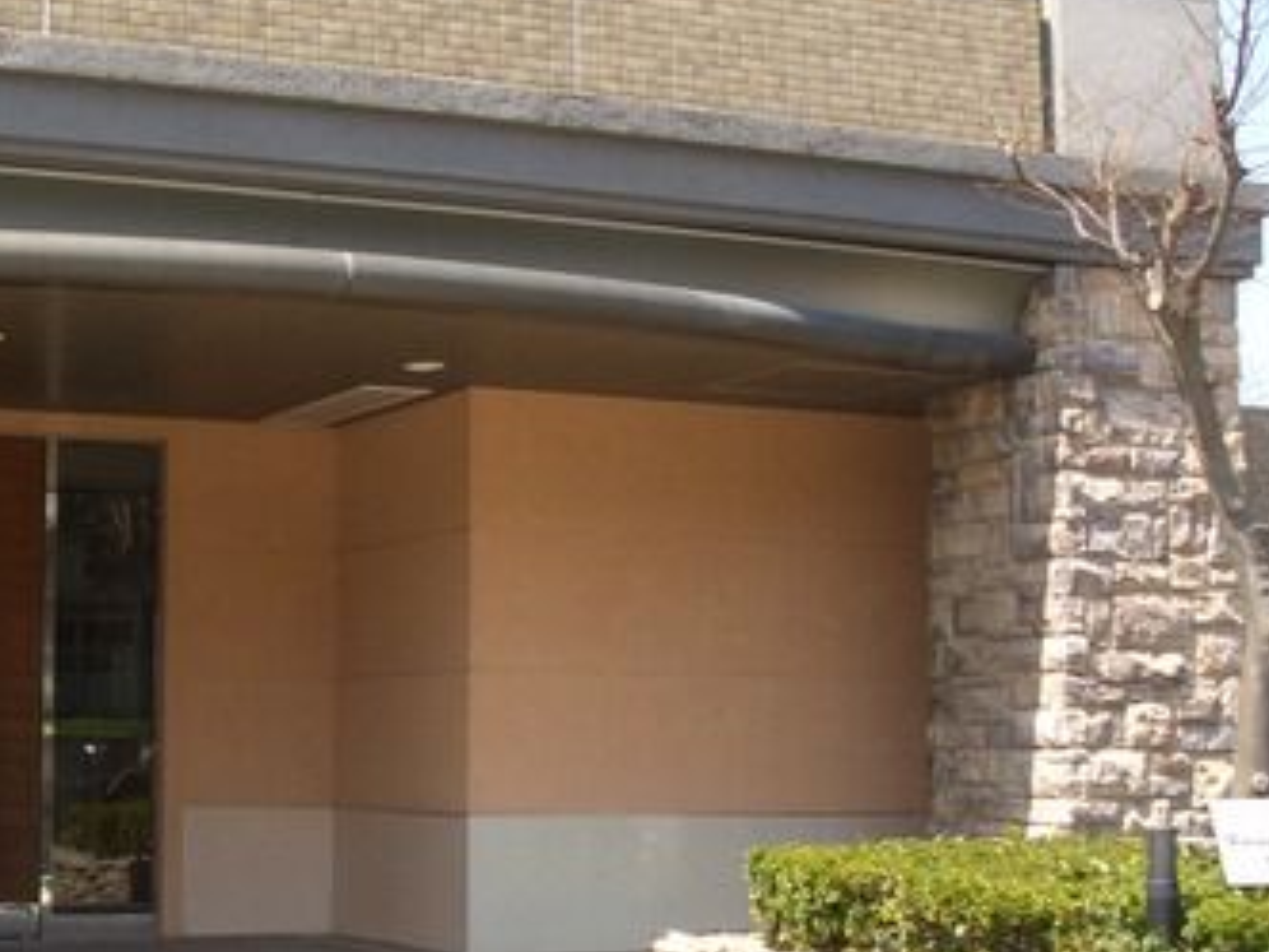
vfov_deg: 22.5
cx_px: 306
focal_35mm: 65
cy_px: 619
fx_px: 2383
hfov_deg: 29.3
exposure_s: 1/200
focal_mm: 4.8
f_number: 4
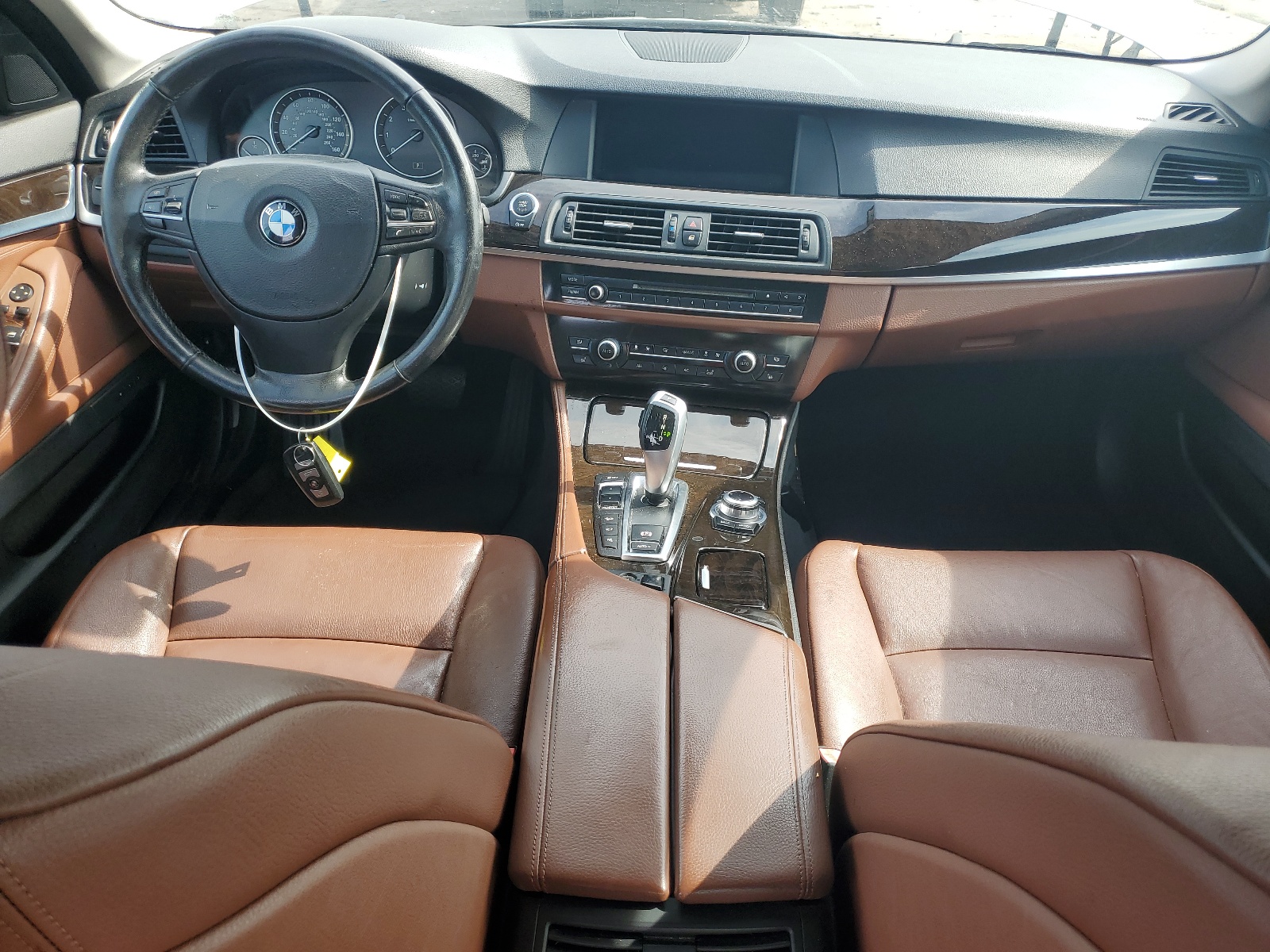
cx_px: 635
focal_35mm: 26
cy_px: 476
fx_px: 954
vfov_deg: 53.1
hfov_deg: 67.3
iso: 50
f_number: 1.5
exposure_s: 1/312
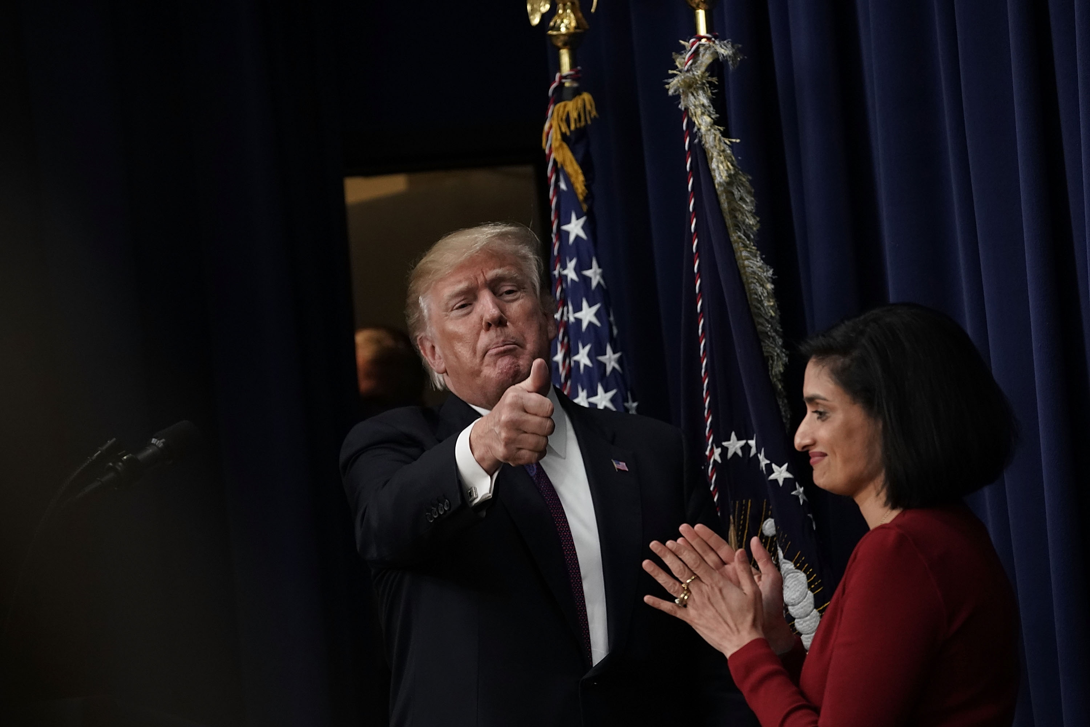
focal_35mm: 200
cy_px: 364
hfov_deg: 10.3
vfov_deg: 6.9
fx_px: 6055
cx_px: 545
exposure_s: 1/500
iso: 3200
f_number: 5.6
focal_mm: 200
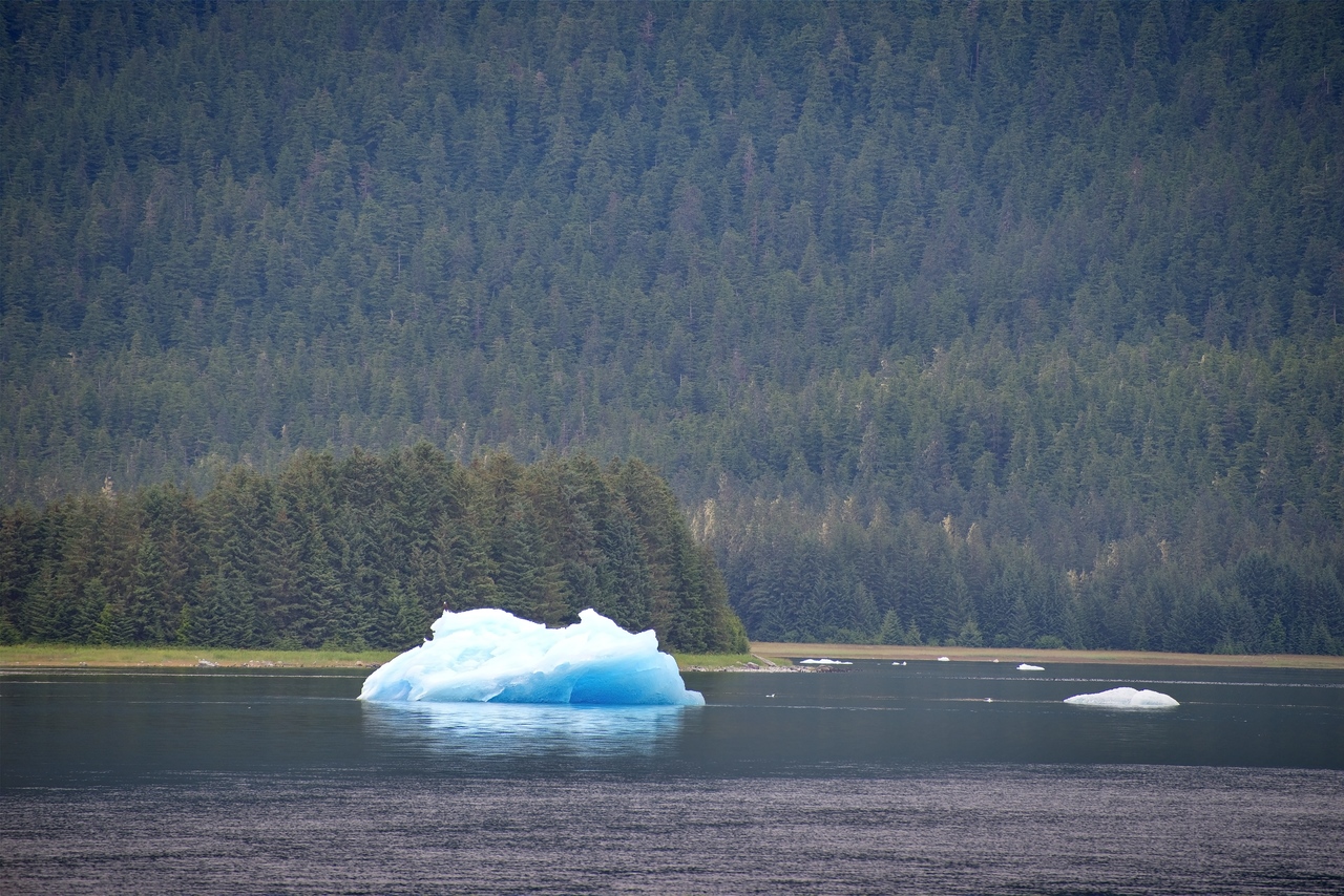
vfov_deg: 4.6
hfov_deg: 6.9
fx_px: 11202
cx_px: 672
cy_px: 448
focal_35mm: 300
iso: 400
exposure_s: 1/640
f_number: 5.6
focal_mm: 300
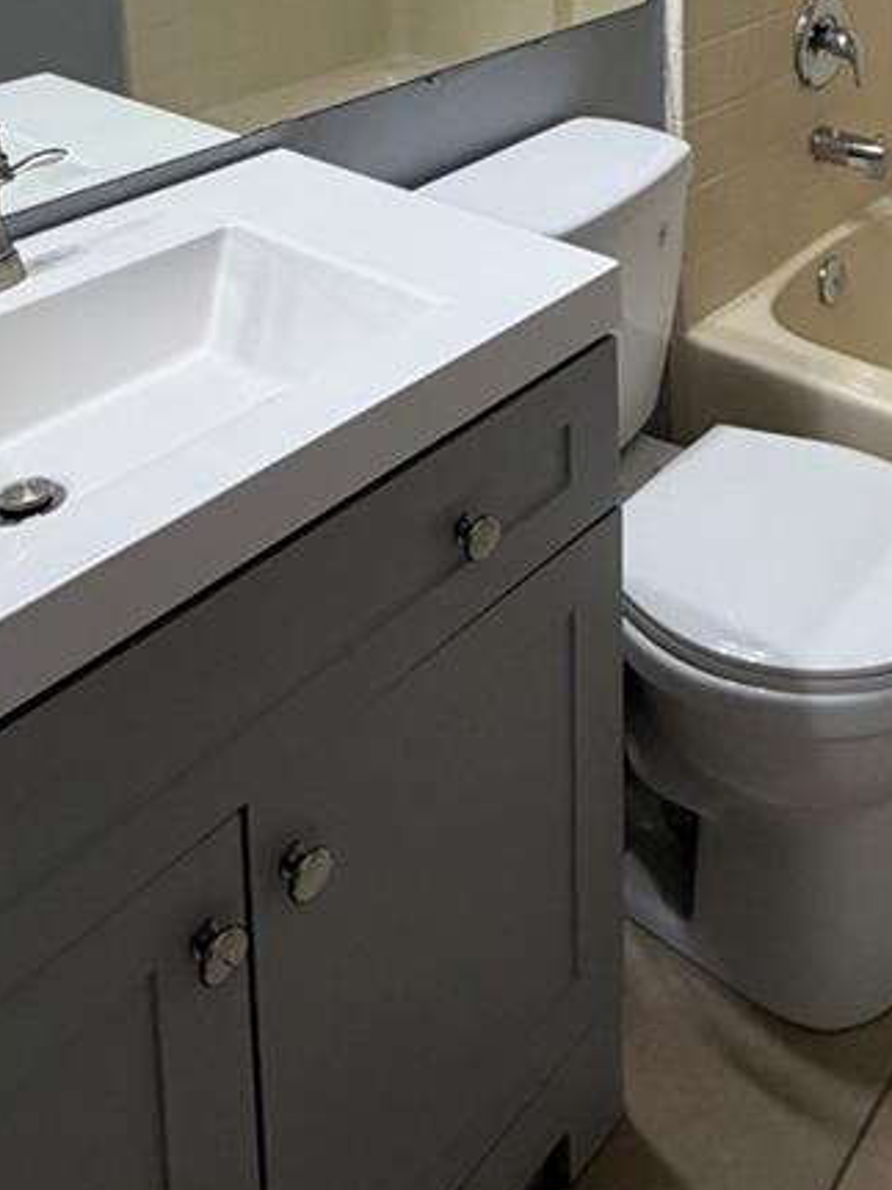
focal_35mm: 39
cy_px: -124
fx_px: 1341
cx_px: 773
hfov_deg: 35.0
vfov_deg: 39.1
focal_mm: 2.22
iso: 125
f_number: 2.2
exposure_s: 1/120
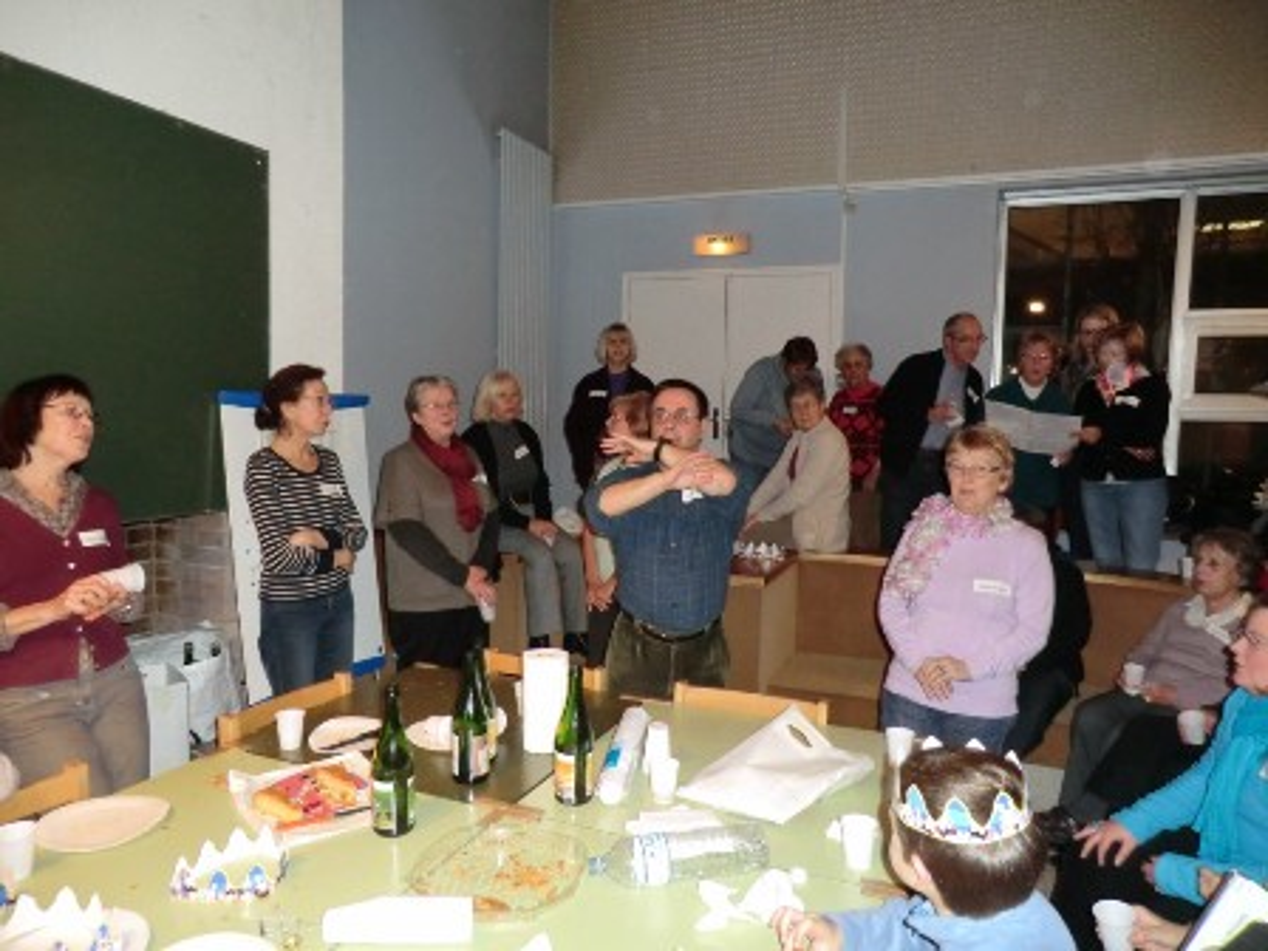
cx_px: 634
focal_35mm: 24
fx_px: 879
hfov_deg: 71.6
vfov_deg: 56.8
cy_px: 476
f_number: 3.2
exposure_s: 1/60
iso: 400
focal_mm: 4.3
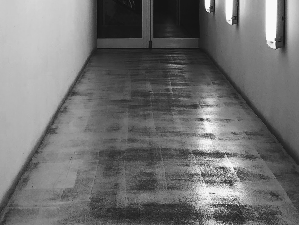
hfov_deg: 23.3
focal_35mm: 84
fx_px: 725
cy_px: 30
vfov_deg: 17.4
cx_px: 167
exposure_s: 1/50
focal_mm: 4
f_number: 1.8
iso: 25
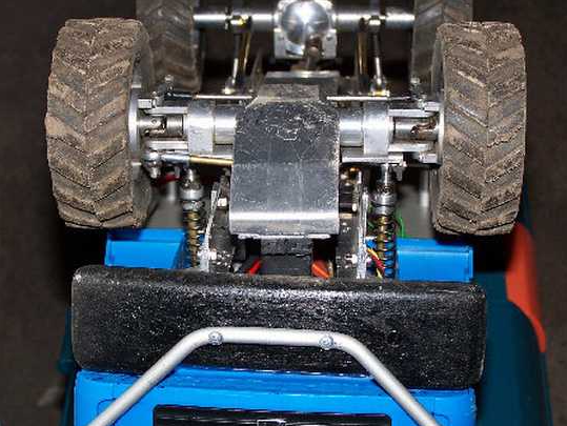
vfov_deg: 16.6
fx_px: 1459
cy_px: 252
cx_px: 267
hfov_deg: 22.0
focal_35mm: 89
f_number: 3.2
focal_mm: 12.4
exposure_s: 1/60
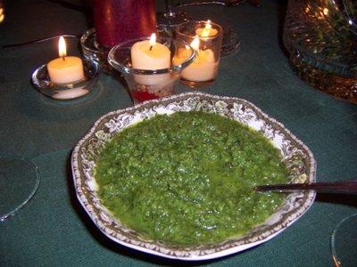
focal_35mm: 33
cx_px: 178
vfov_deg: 42.9
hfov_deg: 55.4
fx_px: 340
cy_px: 134
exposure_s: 1/60
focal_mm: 5.5
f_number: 2.8
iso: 140
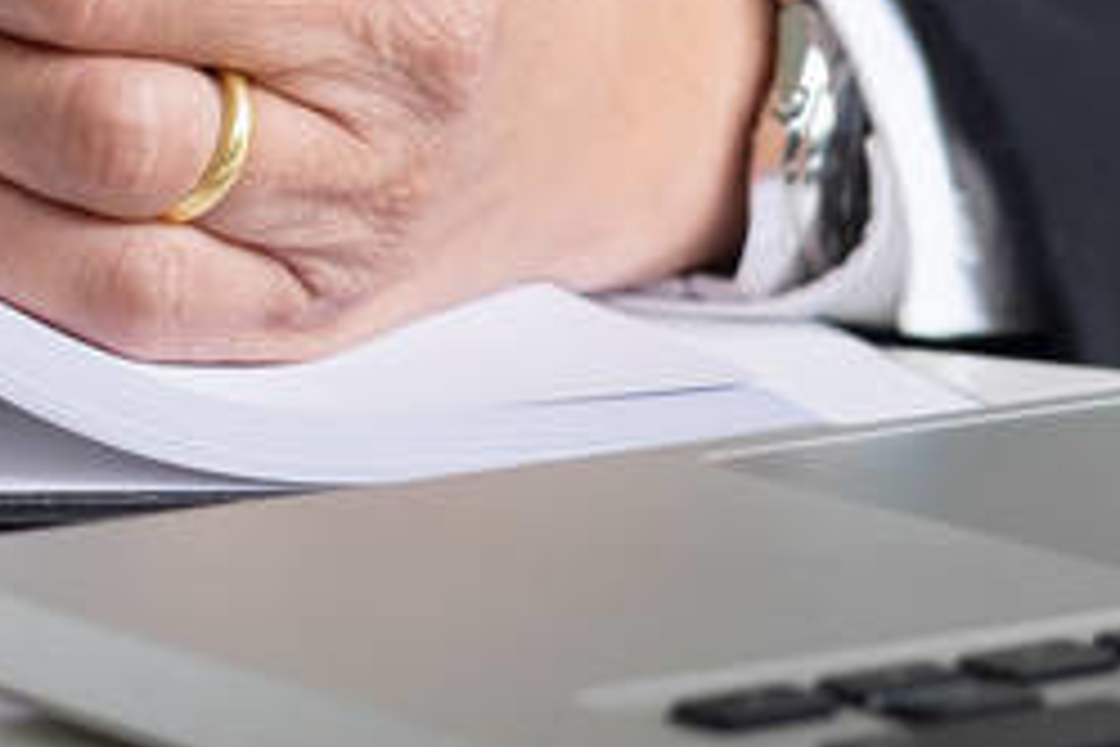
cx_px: -744
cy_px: -81
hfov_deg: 9.1
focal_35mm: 218
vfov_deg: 6.3
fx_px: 6782
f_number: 3.2
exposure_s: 1/160
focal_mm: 35
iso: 200
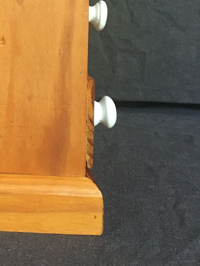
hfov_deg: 22.1
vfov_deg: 29.2
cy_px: 15
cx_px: -15
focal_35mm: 63
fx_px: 485
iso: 200
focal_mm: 4.15
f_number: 2.2
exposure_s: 1/20
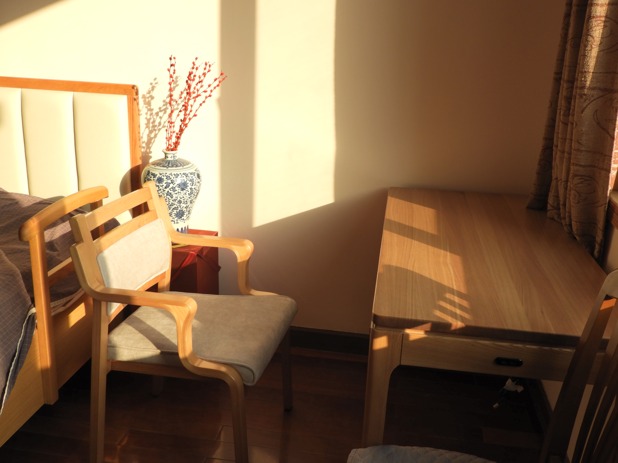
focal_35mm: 35
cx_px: 309
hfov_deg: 52.6
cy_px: 232
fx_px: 625
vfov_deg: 40.7
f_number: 3.8
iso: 100
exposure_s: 1/200
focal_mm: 6.3
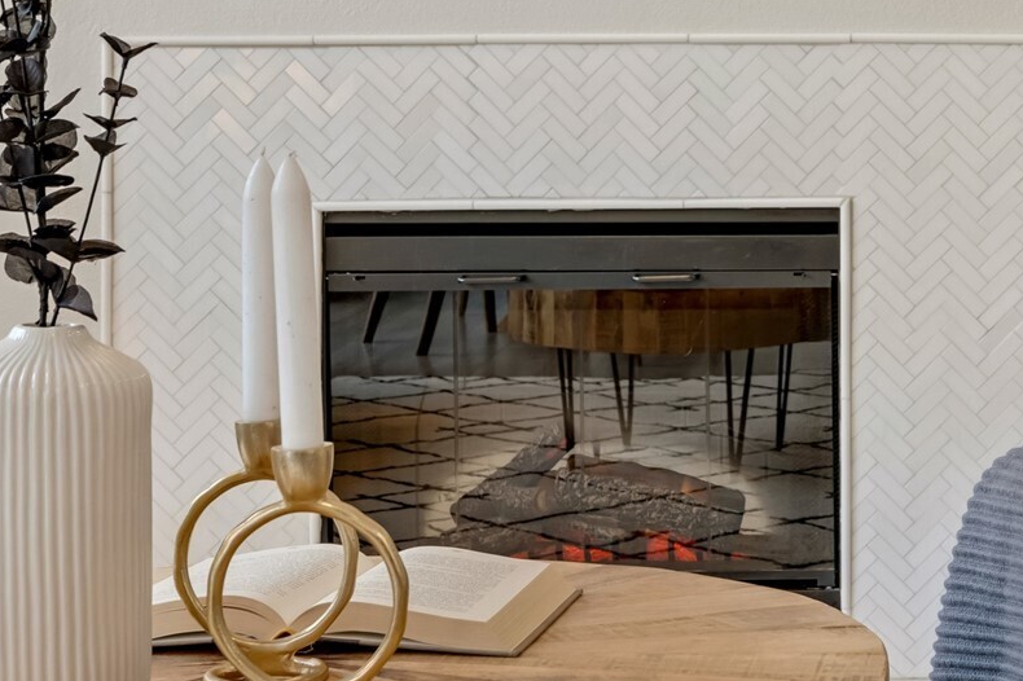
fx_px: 2104
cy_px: 154
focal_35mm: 74
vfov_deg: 18.3
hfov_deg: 26.7
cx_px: 852
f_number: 9
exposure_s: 1/125
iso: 400
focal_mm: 34.5
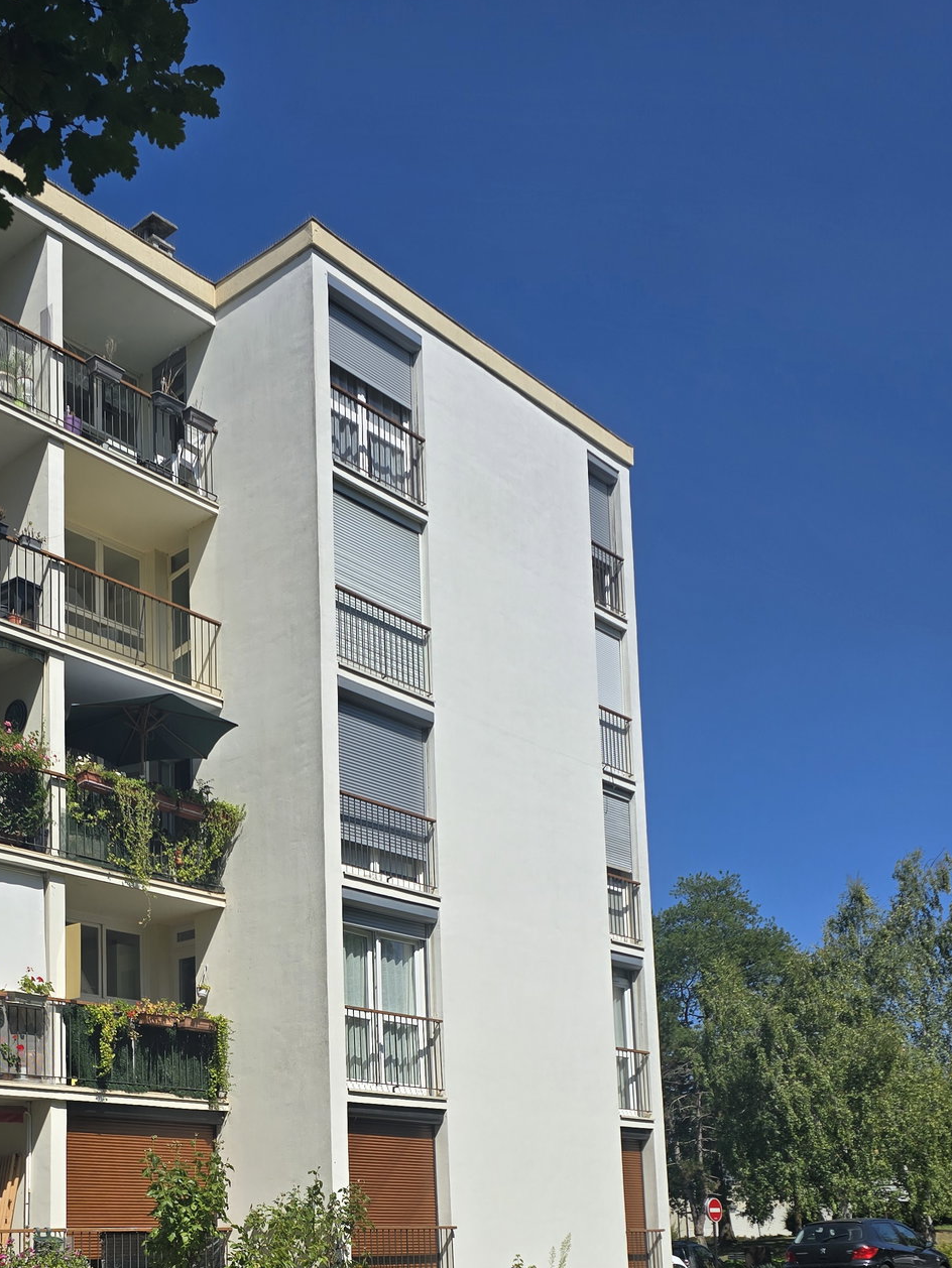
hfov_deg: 35.8
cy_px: 1023
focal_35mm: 39
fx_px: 1430
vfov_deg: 45.3
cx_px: 217
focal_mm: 6.3
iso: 12
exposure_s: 1/1038
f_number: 1.7
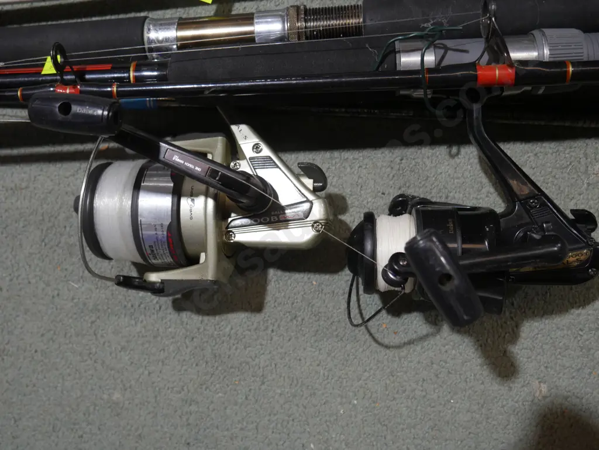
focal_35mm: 36
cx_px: 300
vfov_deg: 39.7
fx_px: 623
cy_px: 225
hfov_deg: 51.3
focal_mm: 18
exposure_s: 1/60
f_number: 4
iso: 400
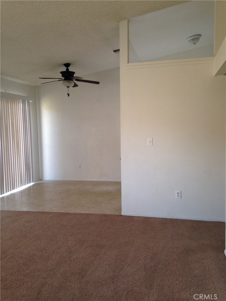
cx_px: 113
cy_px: 150
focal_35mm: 33
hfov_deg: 42.9
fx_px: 287
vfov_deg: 55.4
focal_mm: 4.12
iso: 50
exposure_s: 1/24
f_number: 2.4
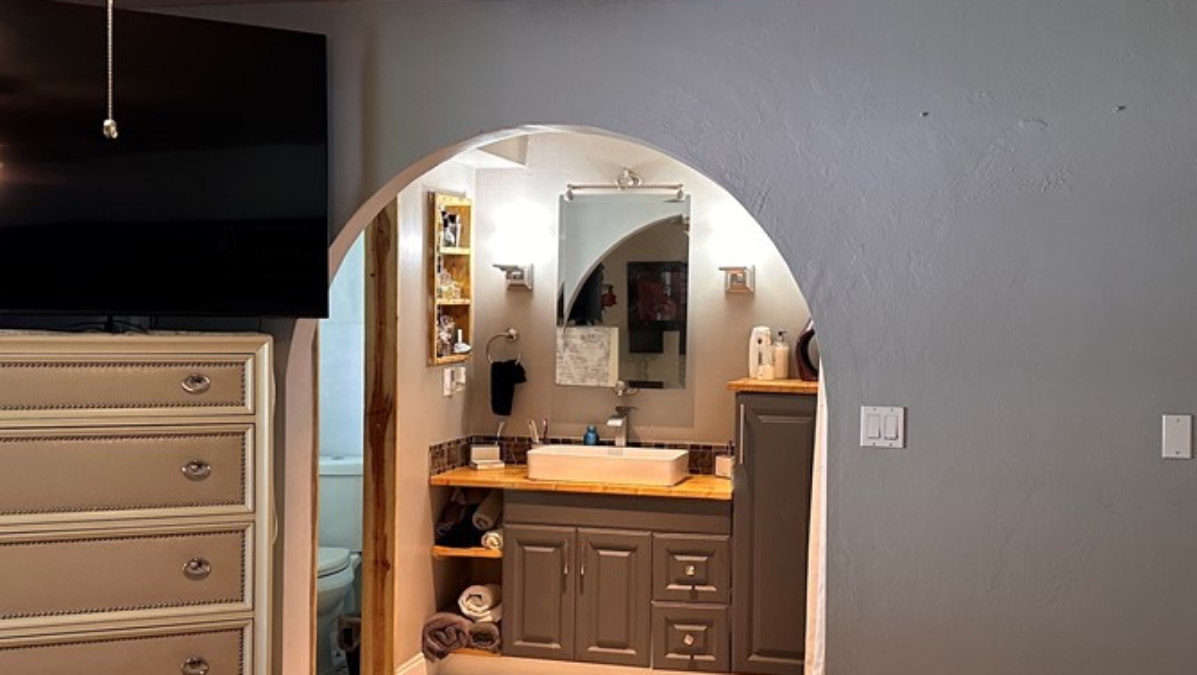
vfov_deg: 29.7
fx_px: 1270
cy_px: 349
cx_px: 628
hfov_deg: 50.4
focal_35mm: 40
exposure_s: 1/60
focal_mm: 6.86
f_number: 1.78
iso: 250
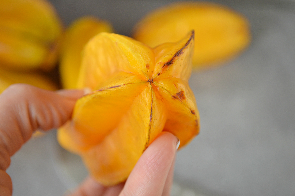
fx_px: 553
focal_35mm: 68
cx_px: 148
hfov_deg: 29.9
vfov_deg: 20.1
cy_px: 98
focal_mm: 45
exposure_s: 1/80
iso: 400
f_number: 5.3
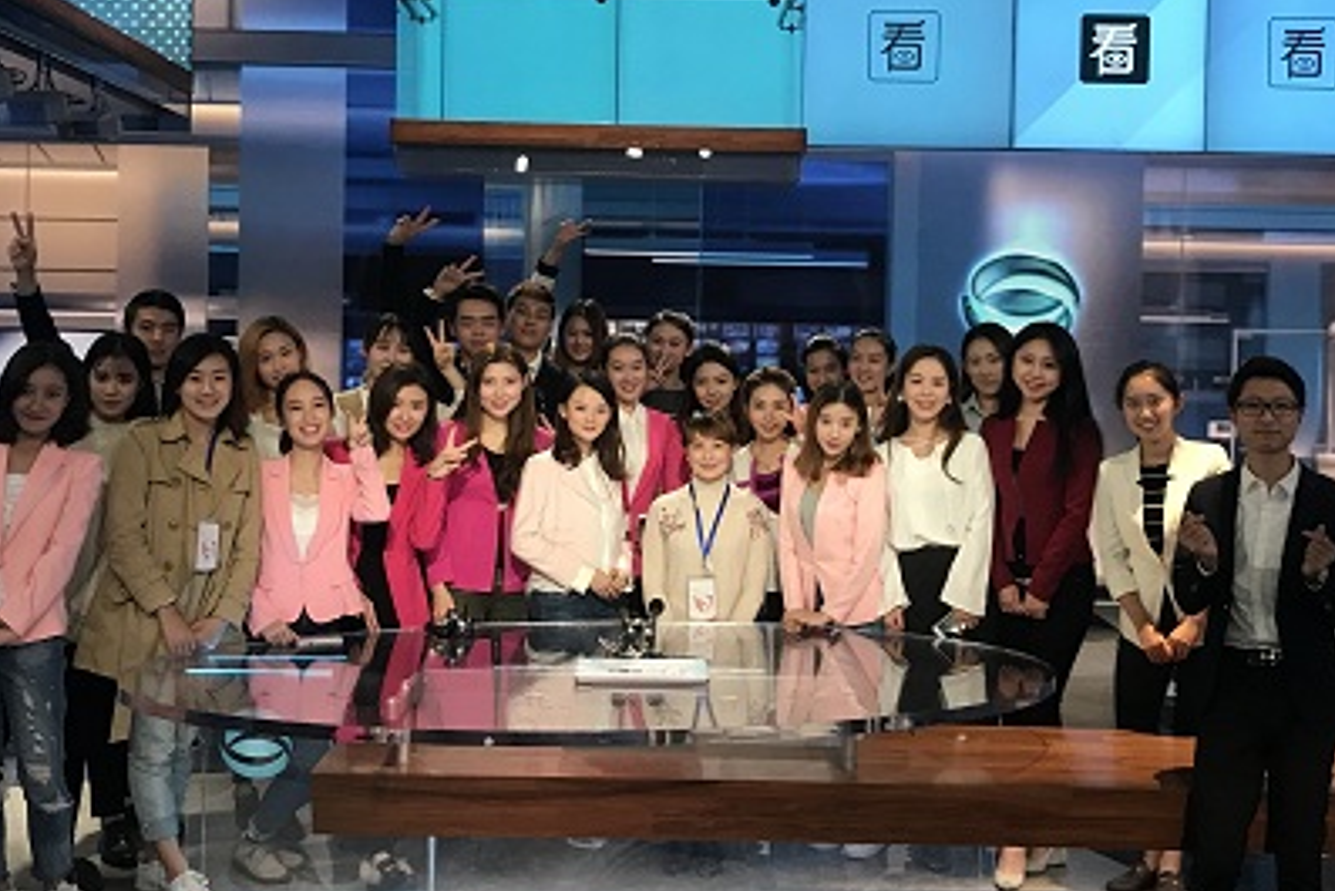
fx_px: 1632
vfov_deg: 30.5
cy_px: 397
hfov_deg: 44.5
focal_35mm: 44
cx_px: 683
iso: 40
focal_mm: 3.99
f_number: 1.8
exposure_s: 1/24
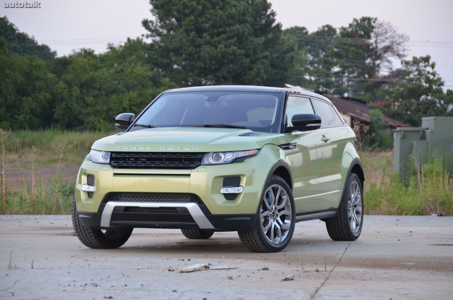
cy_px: 150
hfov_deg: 13.1
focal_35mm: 158
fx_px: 1978
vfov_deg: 8.7
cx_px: 226
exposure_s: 1/320
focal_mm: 105
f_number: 5.3
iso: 1600
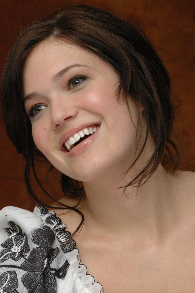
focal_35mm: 198
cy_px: 168
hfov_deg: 6.9
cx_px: 89
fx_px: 1611
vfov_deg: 10.4
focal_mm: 112
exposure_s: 1/1250
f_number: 10
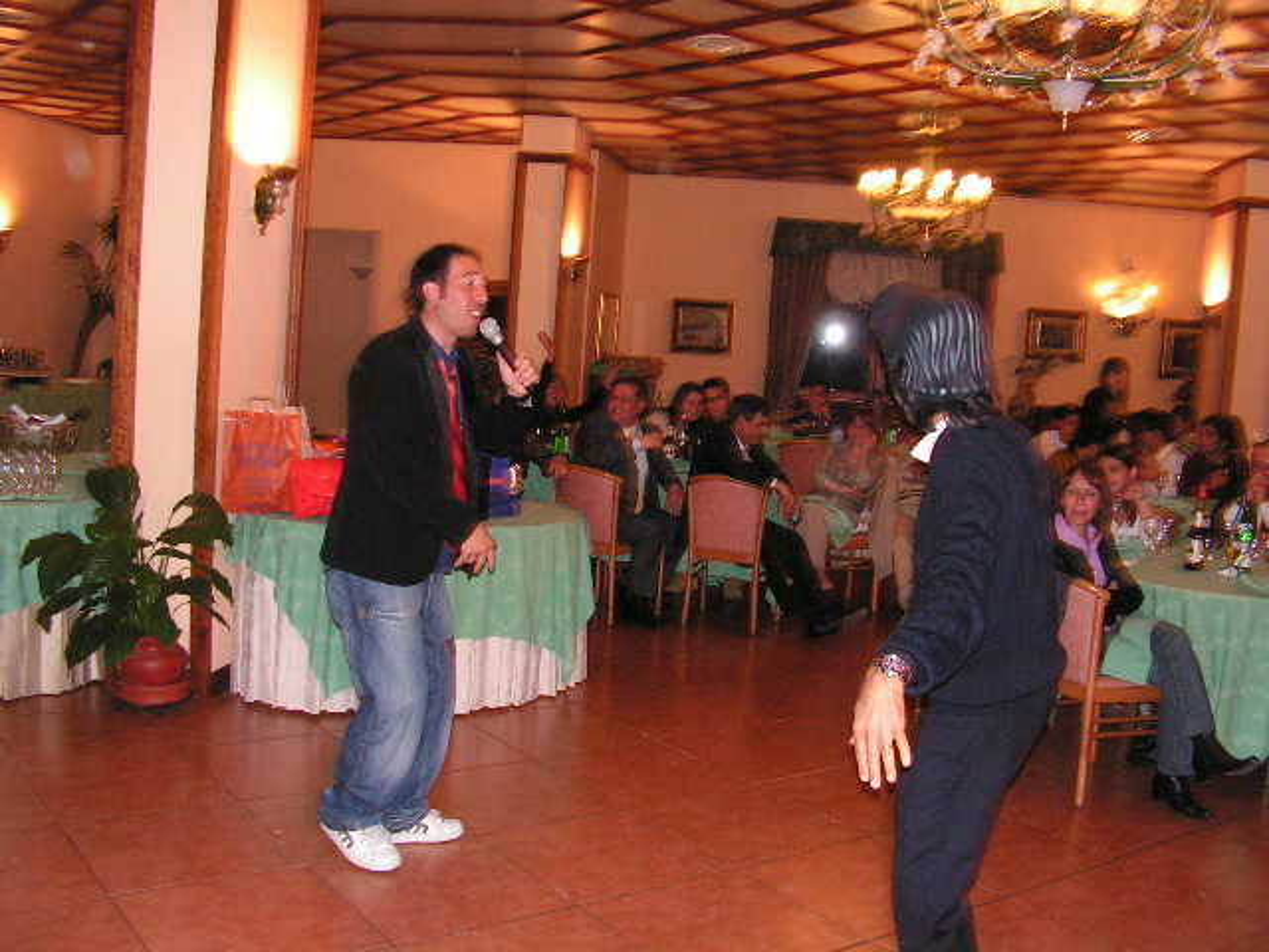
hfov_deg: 51.4
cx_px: 634
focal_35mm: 36
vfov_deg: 39.7
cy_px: 476
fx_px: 1320
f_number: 3.2
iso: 200
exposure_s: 1/40
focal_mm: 6
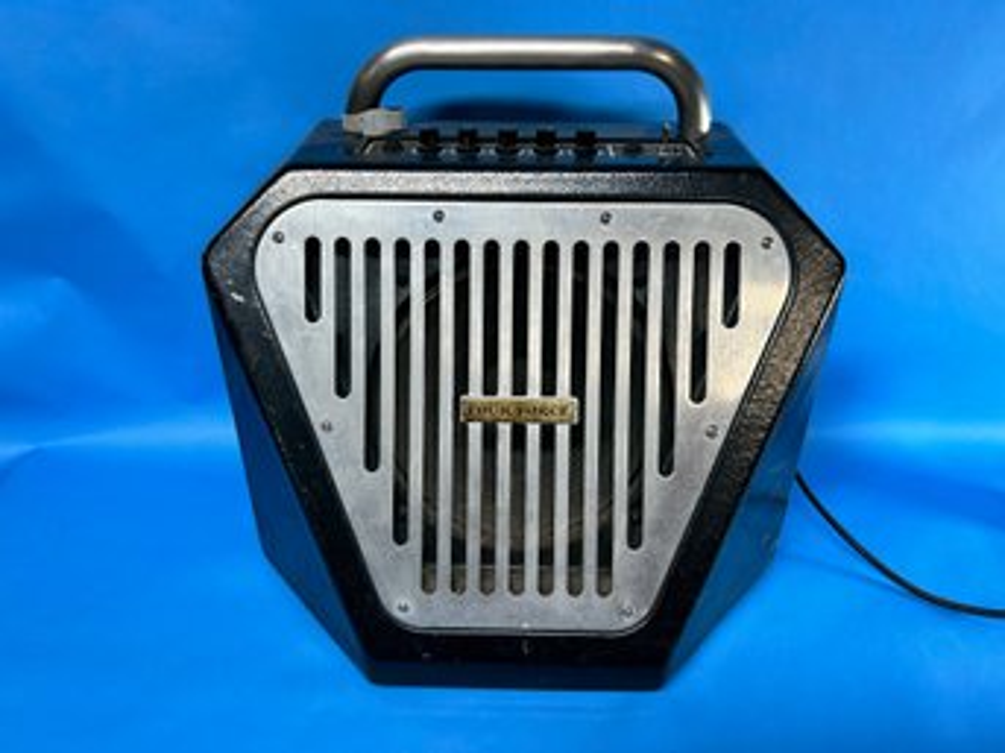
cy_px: 376
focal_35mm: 26
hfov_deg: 67.3
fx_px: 755
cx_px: 502
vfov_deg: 53.0
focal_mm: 5.7
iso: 100
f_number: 1.5
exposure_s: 1/120
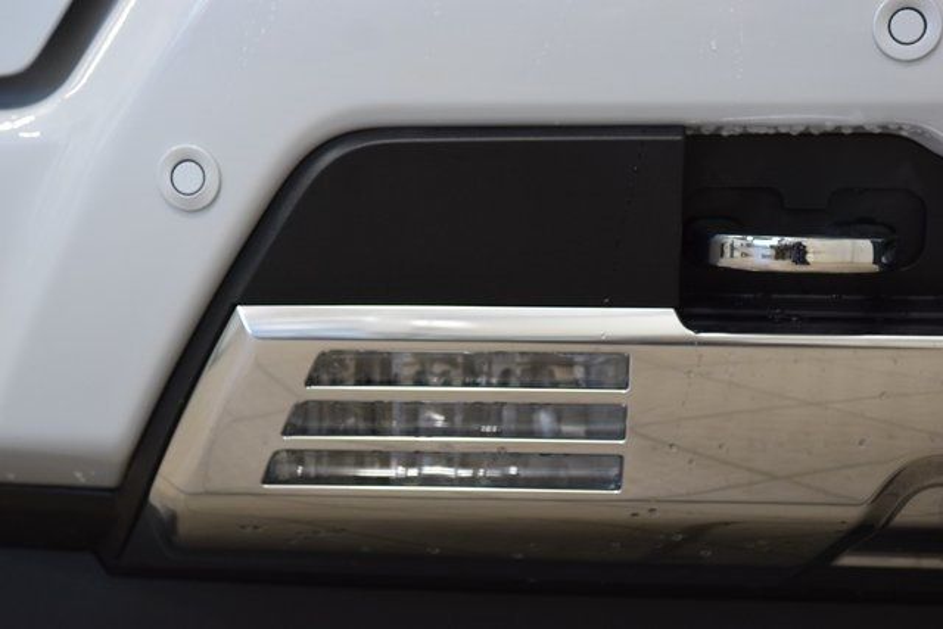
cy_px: 314
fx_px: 2751
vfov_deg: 13.0
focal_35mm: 105
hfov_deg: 19.5
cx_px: 472
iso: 1600
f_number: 4.5
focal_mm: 70
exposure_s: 1/125
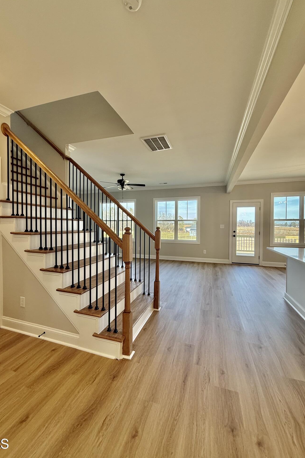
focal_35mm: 15
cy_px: 230
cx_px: 148
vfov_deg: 100.4
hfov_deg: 77.3
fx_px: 191
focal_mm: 2.22
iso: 125
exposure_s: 1/120
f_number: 2.2
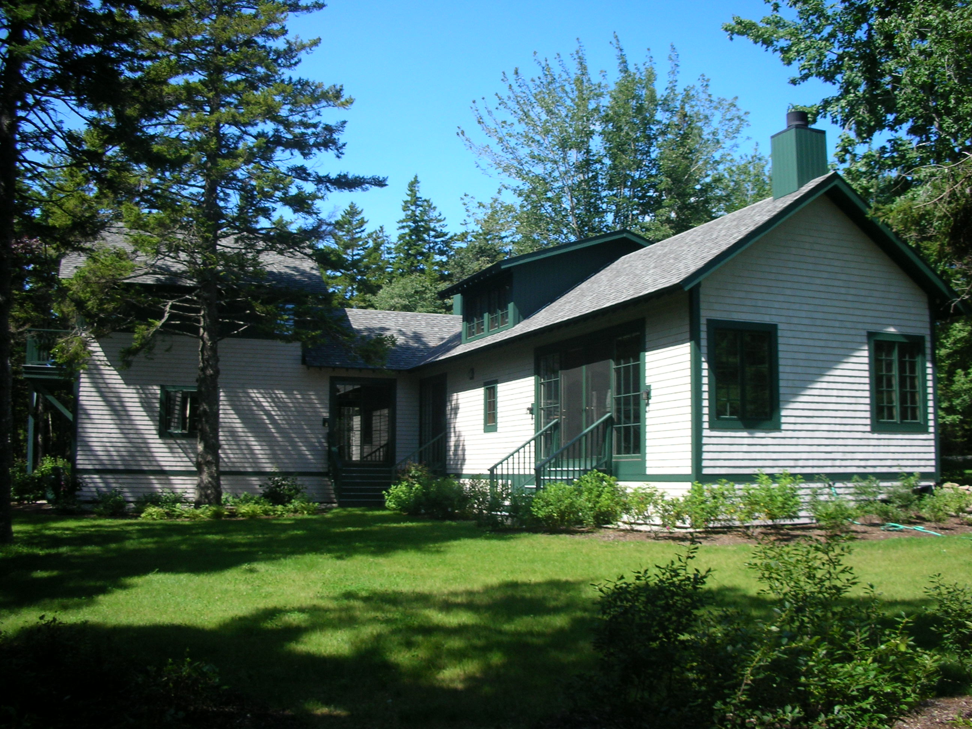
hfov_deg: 52.6
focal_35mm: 35
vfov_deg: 40.7
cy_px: 364
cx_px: 486
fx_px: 983
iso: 50
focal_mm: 5.8
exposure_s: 1/53.8
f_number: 8.5
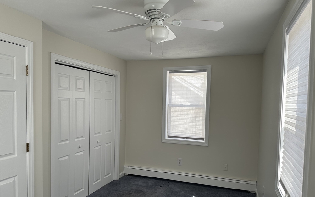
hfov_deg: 70.4
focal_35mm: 26
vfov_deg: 47.3
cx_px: 156
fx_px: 223
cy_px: 117
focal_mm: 6.86
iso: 80
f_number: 1.78
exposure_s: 1/265
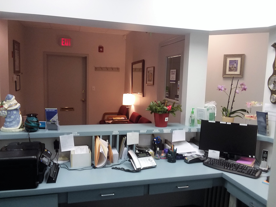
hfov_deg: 61.7
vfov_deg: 48.2
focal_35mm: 29
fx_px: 231
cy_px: 104
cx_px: 138
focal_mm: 2.47
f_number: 1.9
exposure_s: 1/30
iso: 64
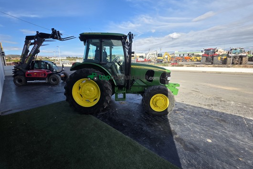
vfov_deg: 81.1
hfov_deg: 104.2
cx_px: 123
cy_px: 77
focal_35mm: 14
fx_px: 98
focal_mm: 2.2
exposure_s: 1/1636
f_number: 1.9
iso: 40
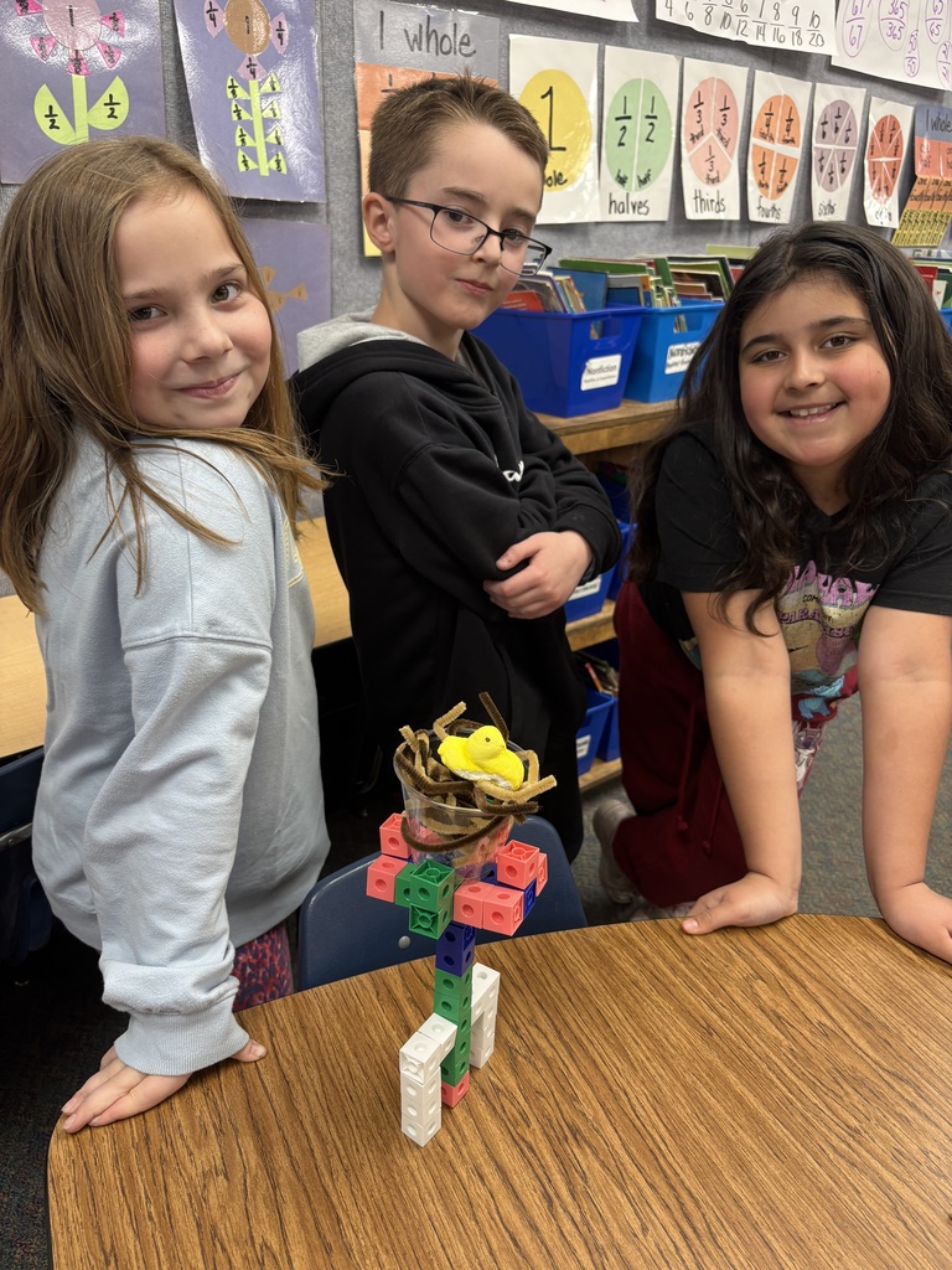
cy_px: 635
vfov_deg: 67.3
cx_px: 476
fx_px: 953
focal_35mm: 26
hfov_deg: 53.1
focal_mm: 5.96
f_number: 1.6
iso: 80
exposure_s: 1/60
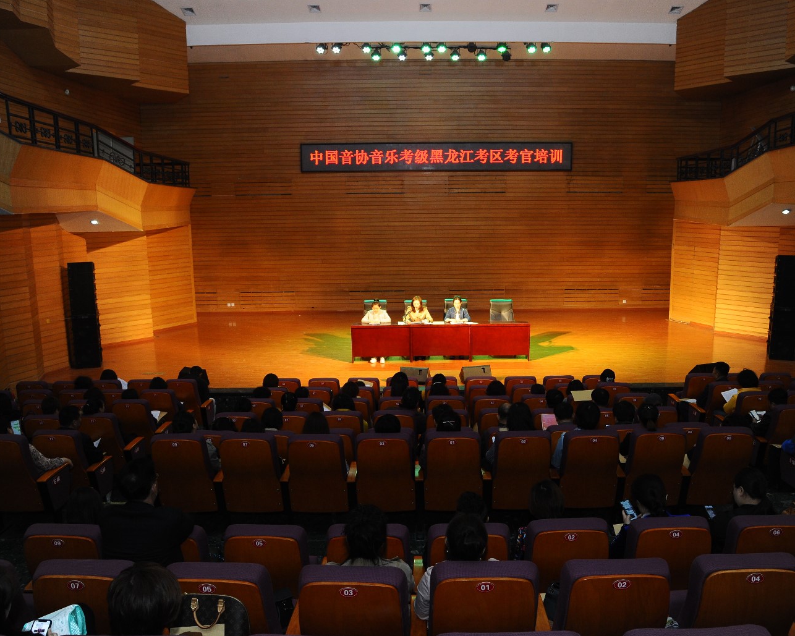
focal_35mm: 28
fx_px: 659
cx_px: 429
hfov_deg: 62.1
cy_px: 328
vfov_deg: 51.5
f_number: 5.6
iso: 1600
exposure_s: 1/30
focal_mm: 24
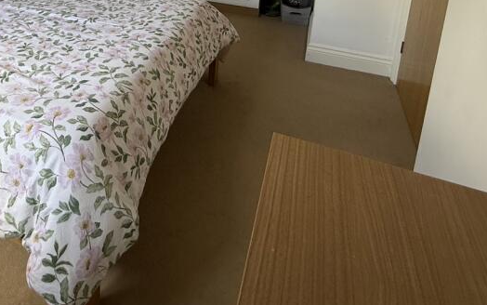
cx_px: 139
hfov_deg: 62.0
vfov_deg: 36.0
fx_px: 385
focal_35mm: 29
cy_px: -39
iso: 100
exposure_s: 1/99
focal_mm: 2.22
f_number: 2.2
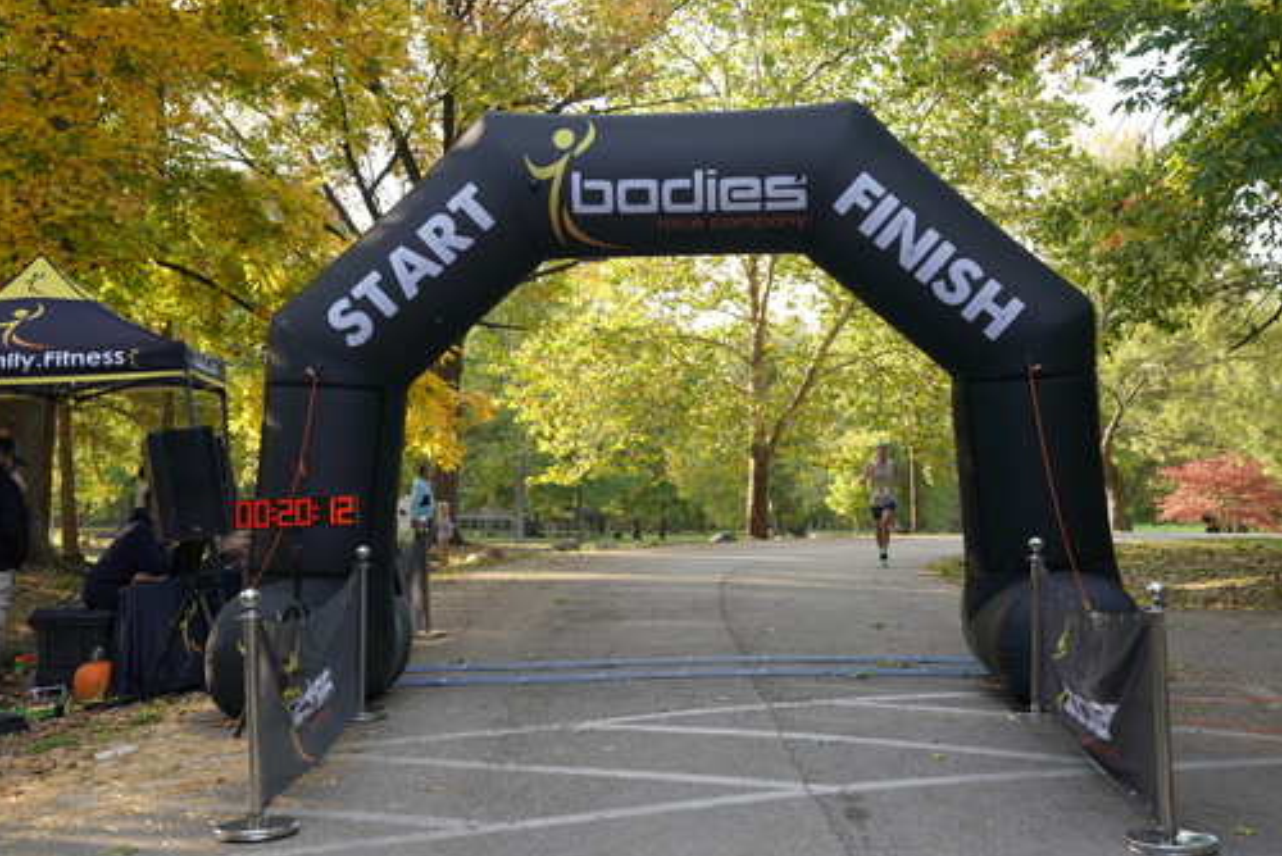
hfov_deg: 36.2
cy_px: 465
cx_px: 679
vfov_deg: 24.6
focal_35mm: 55
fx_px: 1960
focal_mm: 50
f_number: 5
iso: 1000
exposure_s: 1/500
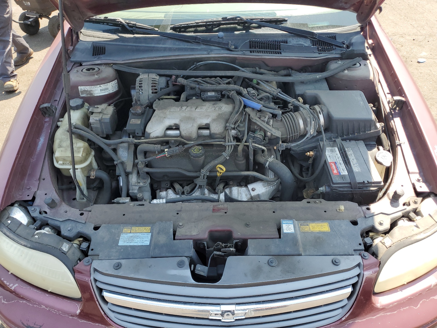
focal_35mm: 26
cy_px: 164
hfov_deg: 67.3
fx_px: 328
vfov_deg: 53.1
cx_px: 218
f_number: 1.5
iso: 50
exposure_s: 1/556
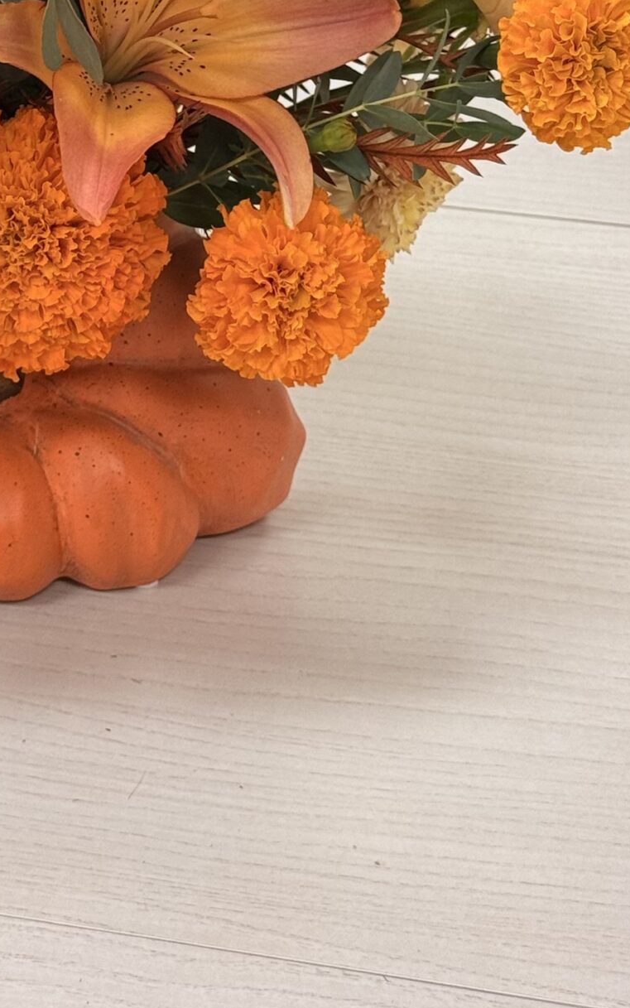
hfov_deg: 12.1
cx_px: 19
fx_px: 2938
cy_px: -41
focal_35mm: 107
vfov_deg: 18.8
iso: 80
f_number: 1.78
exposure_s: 1/60
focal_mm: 6.76
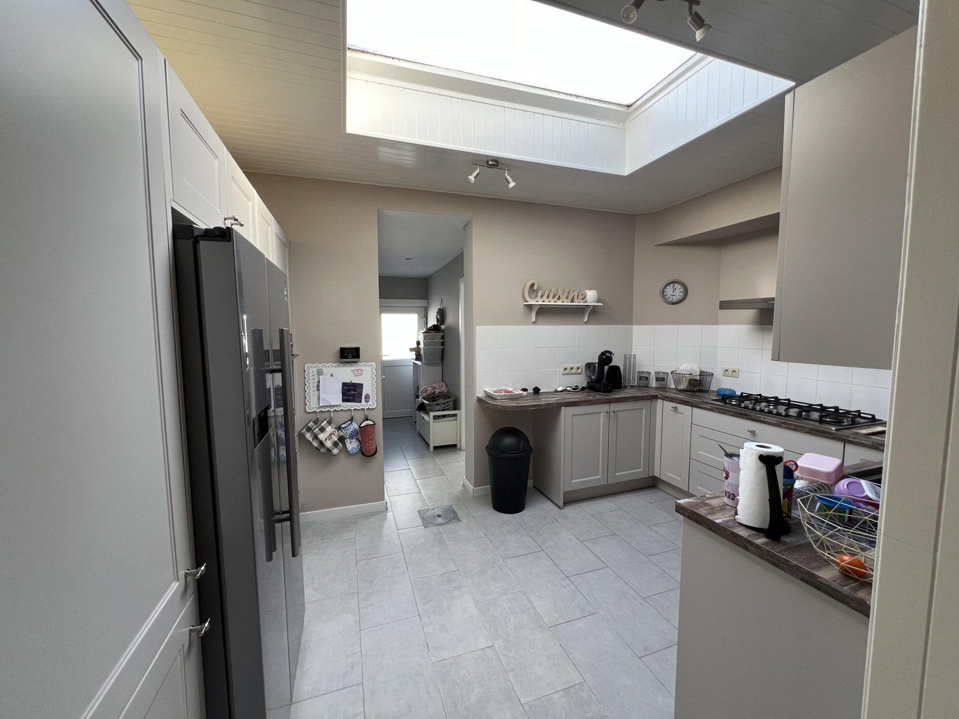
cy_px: 360
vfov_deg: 89.9
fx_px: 360
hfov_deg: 106.2
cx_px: 480
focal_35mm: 13
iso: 100
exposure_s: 1/99
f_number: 1.8
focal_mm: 1.57
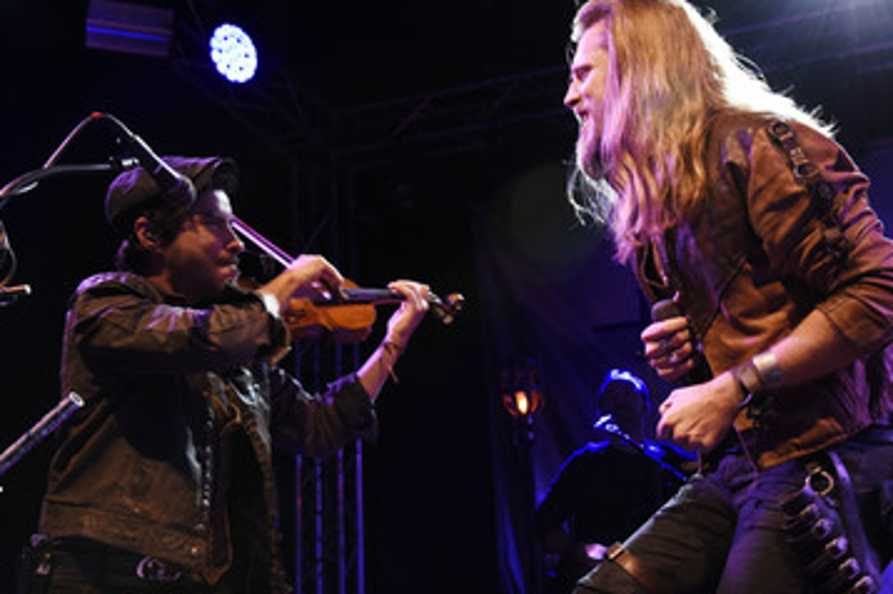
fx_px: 1561
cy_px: 329
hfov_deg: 31.9
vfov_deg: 21.5
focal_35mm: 63
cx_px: 445
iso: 2000
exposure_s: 1/100
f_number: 6.3
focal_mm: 50
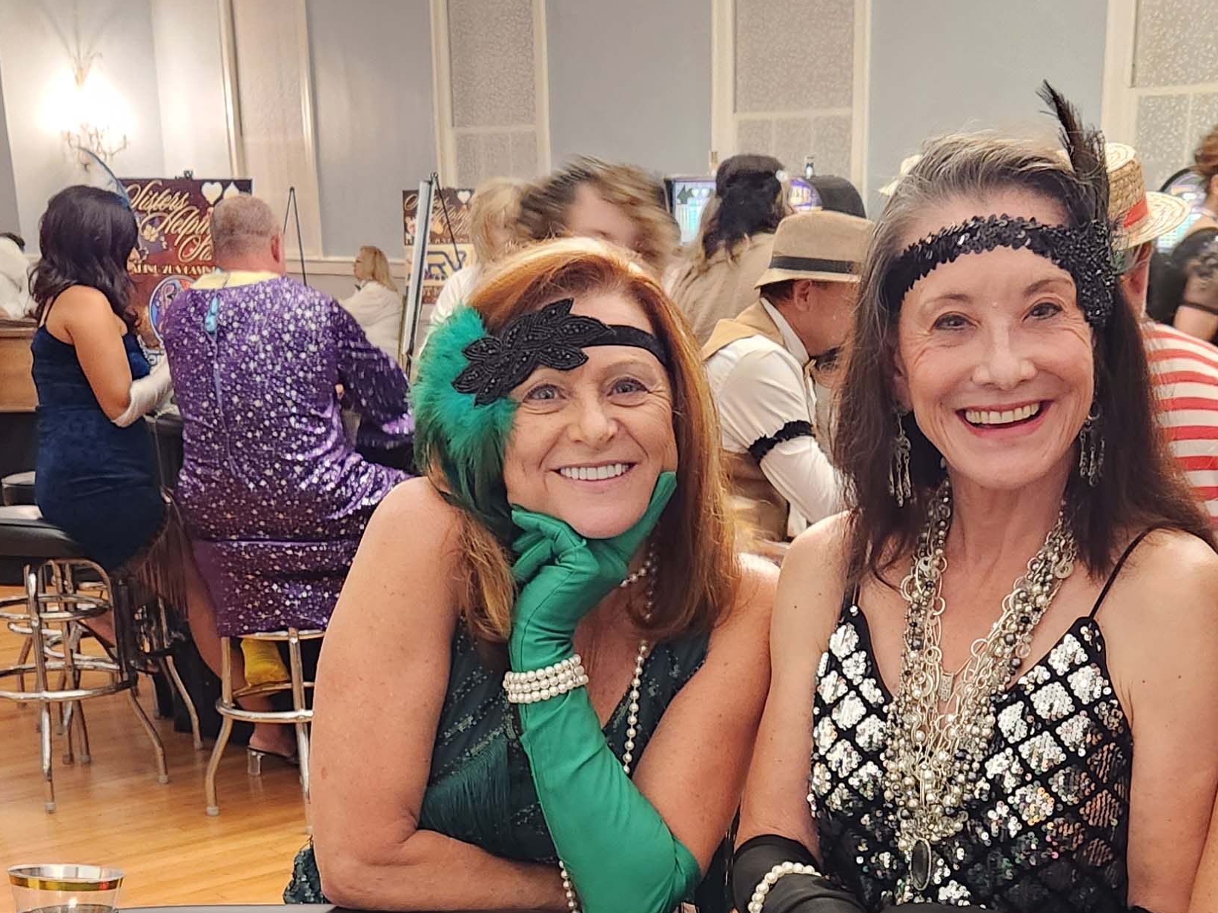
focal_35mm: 56
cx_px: 726
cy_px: 872
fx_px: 1970
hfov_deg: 34.2
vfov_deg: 25.1
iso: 640
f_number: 1.8
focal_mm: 5.4
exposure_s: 1/30
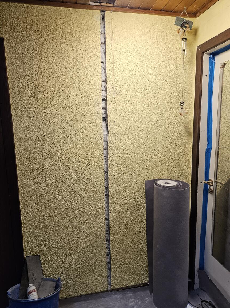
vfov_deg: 74.0
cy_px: 154
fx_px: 204
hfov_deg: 58.8
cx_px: 115
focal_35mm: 23
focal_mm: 5.4
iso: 320
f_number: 1.8
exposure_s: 1/100
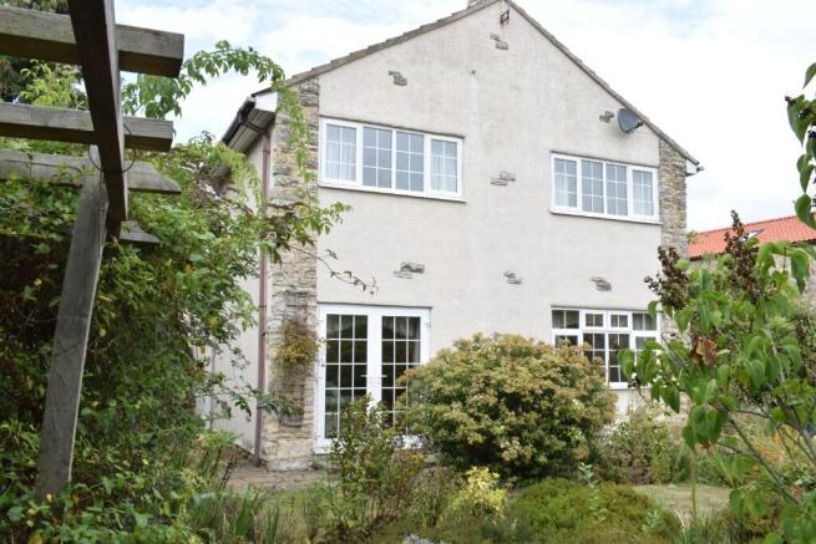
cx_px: 408
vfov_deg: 41.7
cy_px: 272
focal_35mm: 32
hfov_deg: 59.5
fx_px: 714
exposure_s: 1/160
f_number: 18
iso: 800
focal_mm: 21
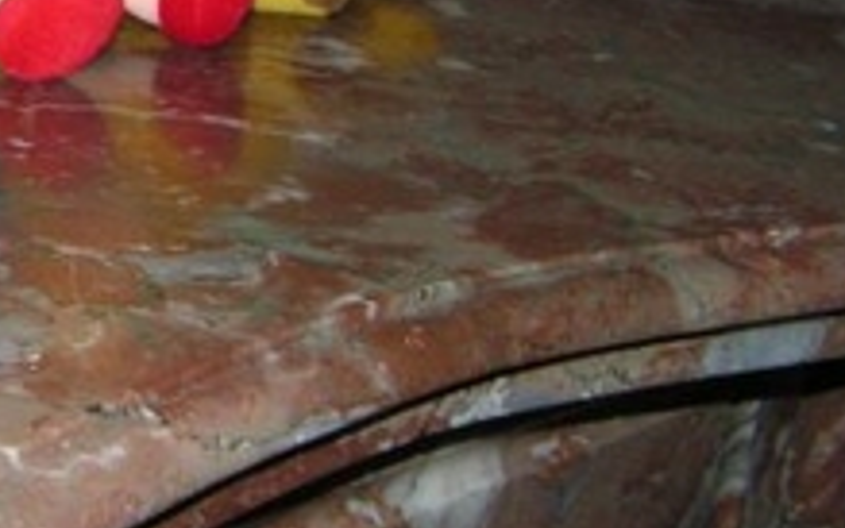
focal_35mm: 92
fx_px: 2119
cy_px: -13
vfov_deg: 14.0
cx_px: -93
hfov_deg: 21.4
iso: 200
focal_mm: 6.3
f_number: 2.8
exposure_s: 1/40
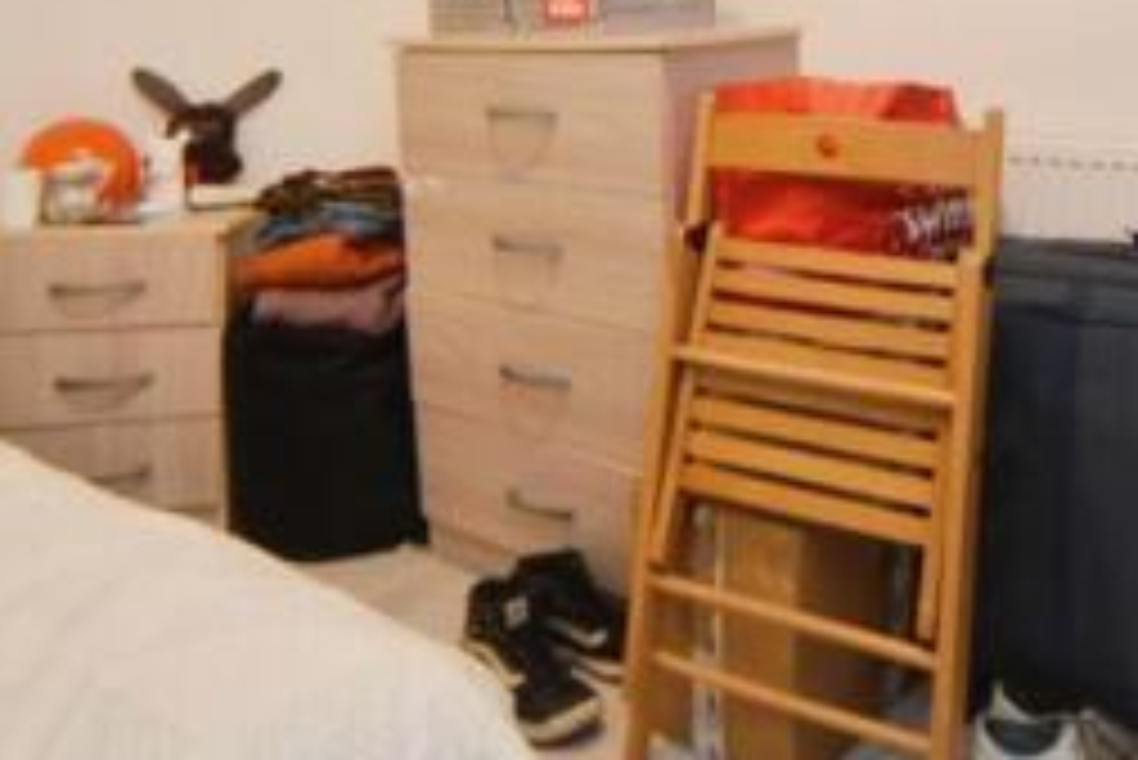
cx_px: 819
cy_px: 16
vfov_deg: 38.1
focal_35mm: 31
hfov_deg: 57.9
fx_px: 980
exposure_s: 1/13
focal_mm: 12
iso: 500
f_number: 11
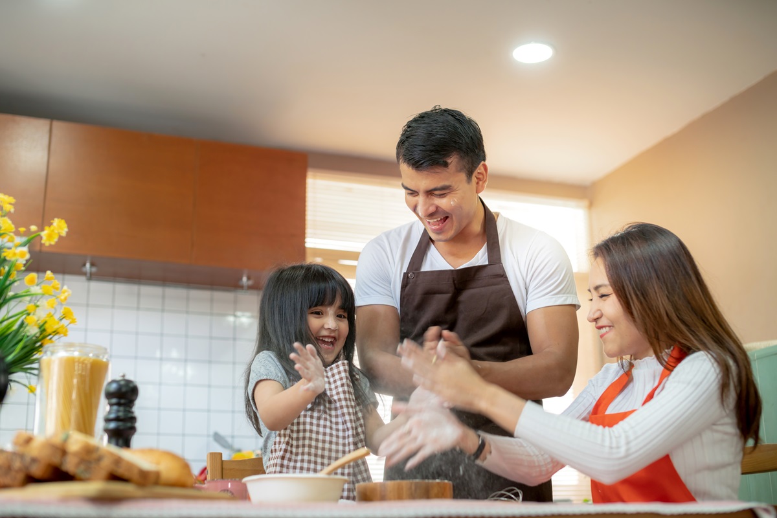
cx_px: 388
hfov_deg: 39.6
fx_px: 1079
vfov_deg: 27.0
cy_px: 259
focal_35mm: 50
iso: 400
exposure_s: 1/100
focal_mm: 50
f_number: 2.8
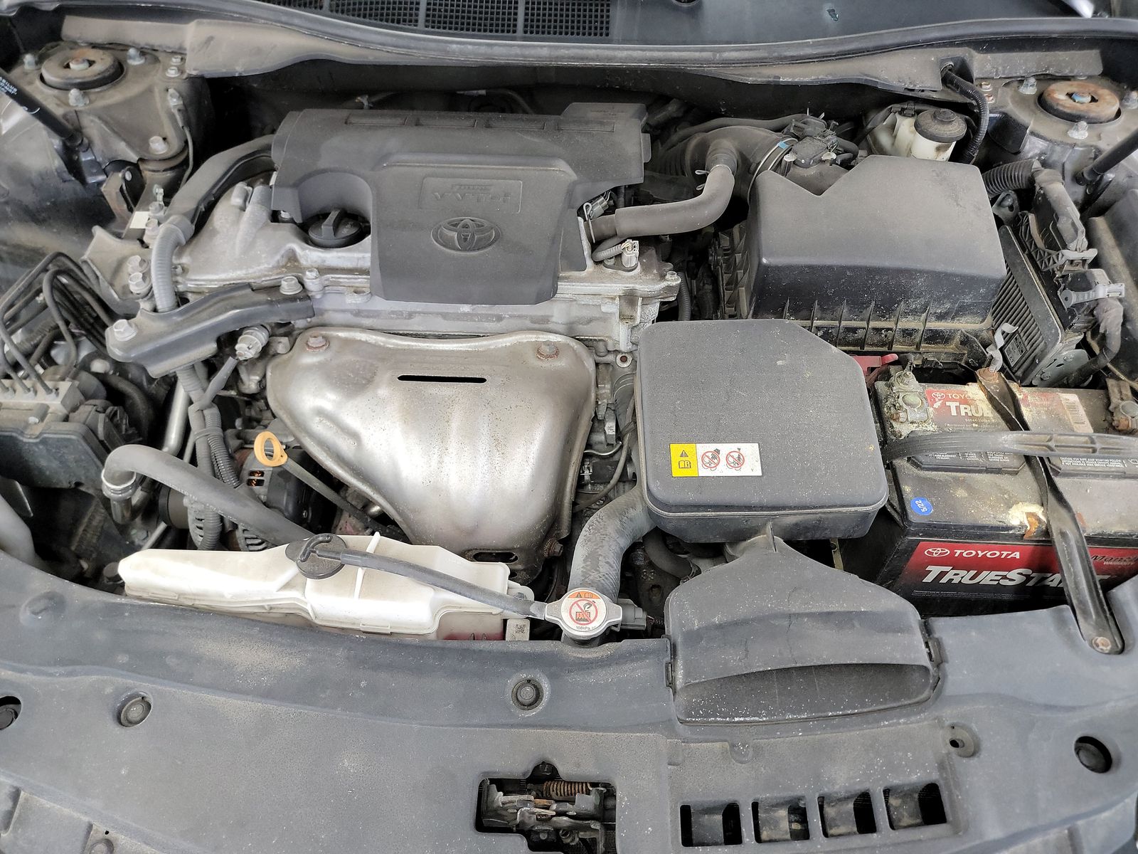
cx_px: 569
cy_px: 427
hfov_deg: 71.6
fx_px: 789
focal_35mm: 24
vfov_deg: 56.8
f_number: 1.8
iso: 479
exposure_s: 1/59
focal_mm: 6.7
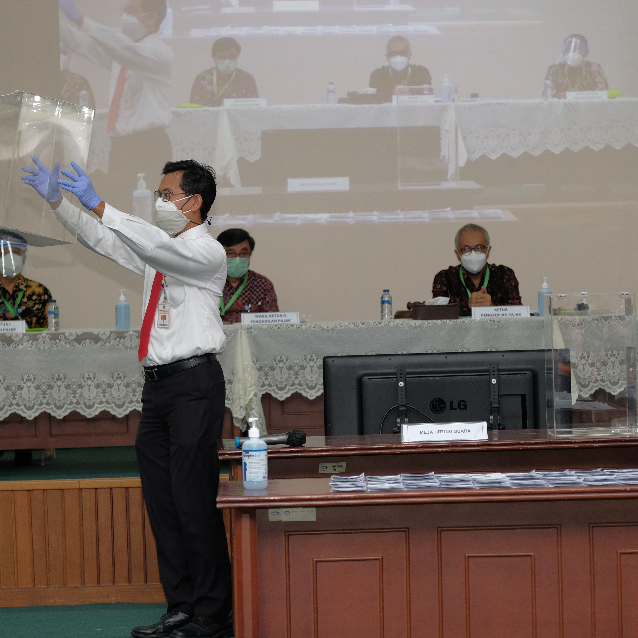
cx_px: 331
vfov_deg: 13.5
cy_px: 319
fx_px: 2690
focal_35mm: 129
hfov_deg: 13.5
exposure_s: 1/125
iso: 800
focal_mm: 67.1
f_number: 3.6
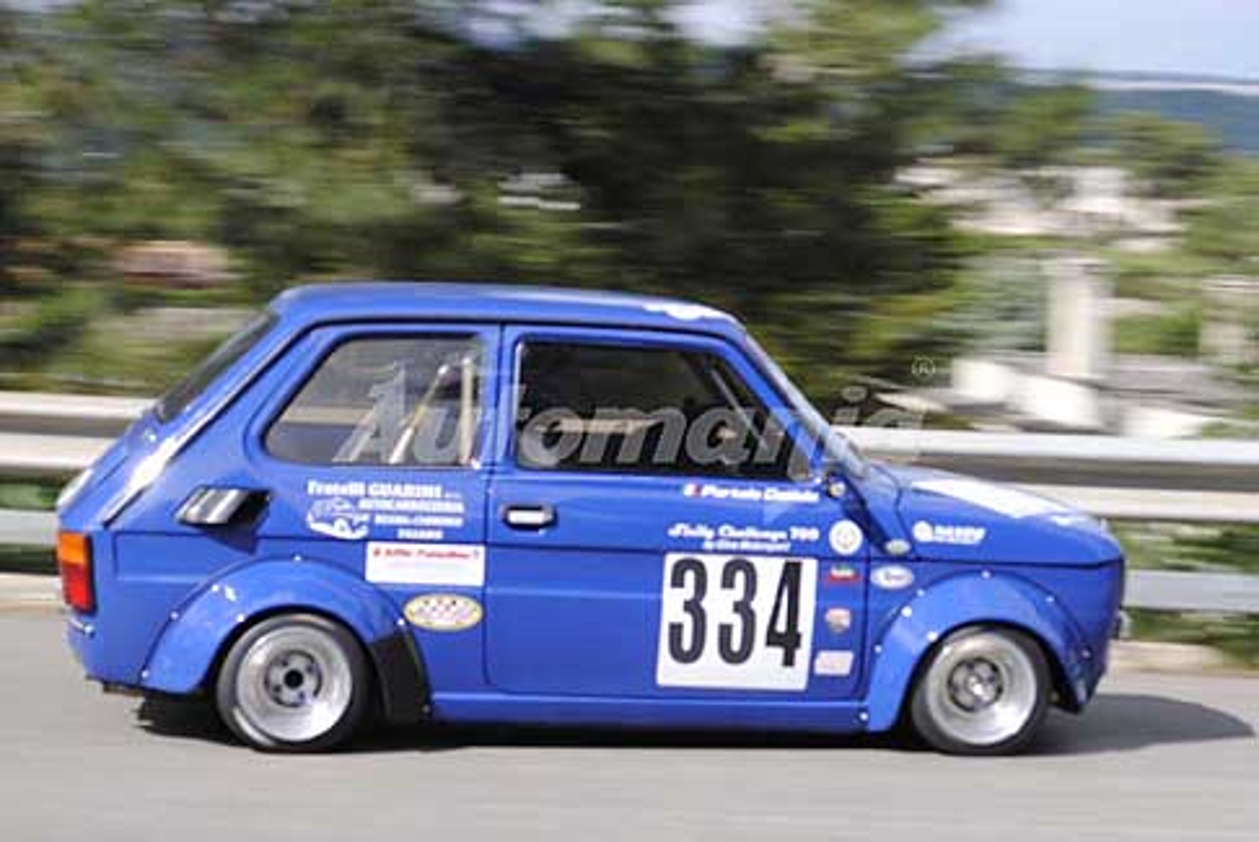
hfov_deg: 24.6
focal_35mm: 82
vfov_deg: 16.6
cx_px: 630
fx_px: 2888
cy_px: 421
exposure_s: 1/200
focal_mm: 55
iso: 100
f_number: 7.1
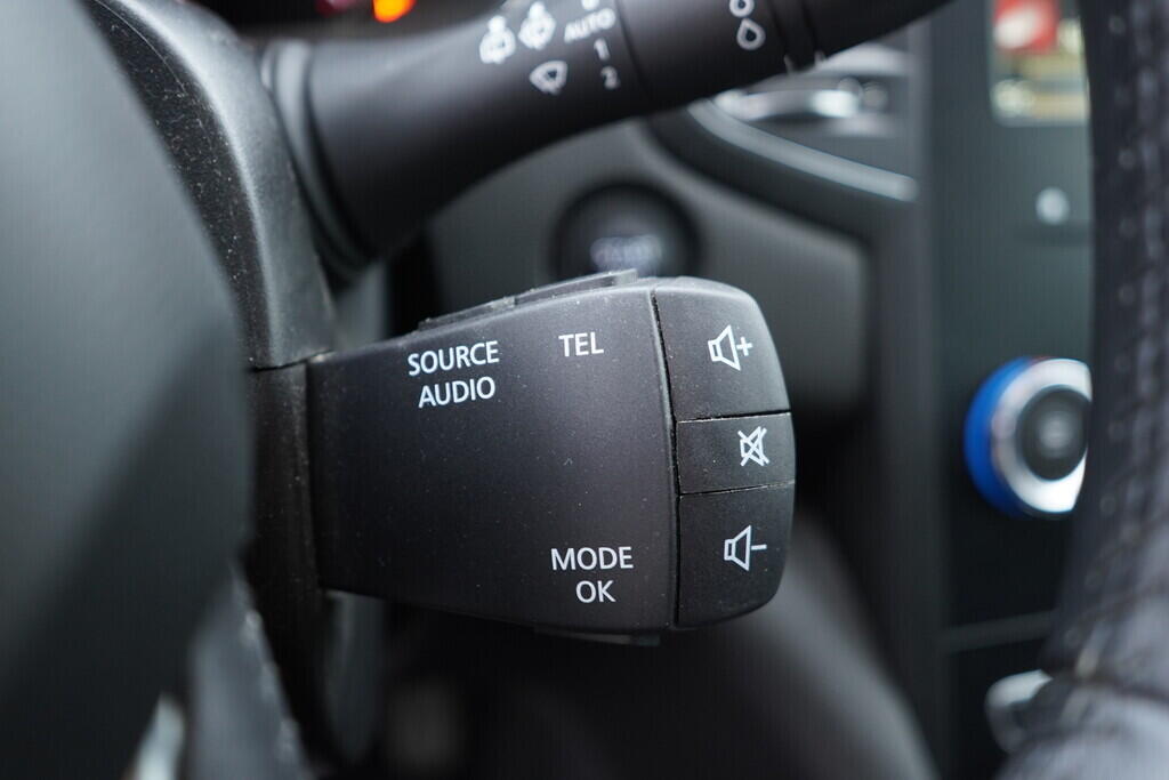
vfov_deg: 36.9
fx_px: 1169
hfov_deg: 53.1
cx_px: 584
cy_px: 390
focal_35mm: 36
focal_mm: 24
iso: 500
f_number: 2.8
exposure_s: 1/40
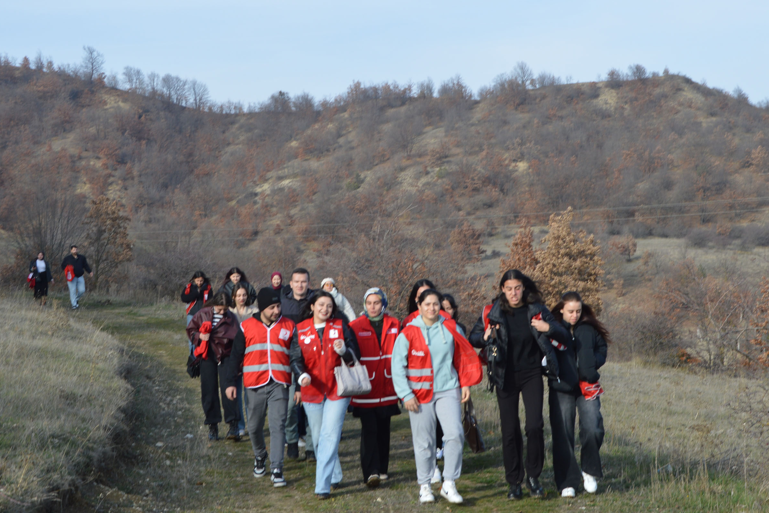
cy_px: 250
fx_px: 1218
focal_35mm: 57
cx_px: 360
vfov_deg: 23.8
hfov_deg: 35.0
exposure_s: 1/200
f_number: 7.1
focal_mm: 32
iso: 100
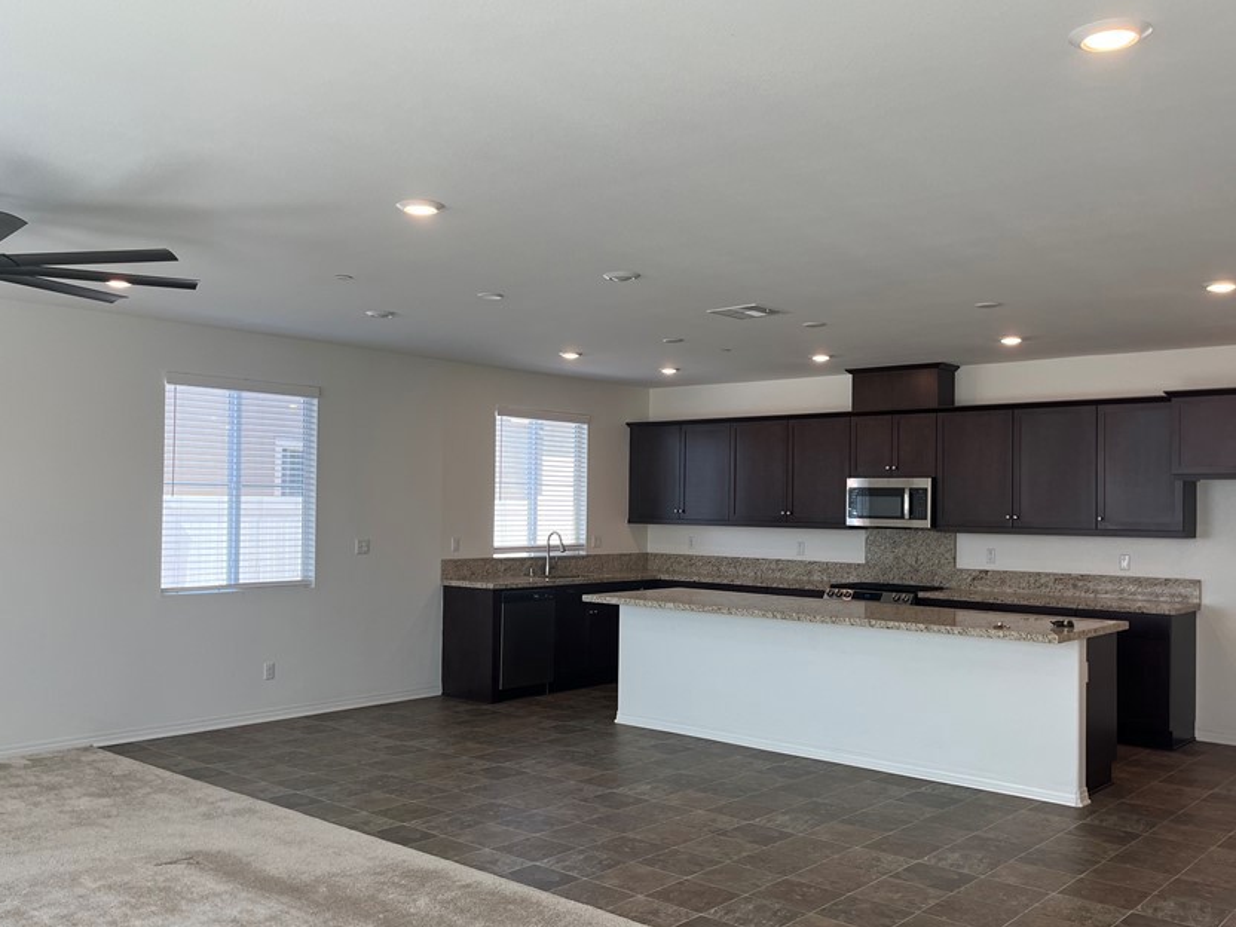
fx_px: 1143
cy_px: 499
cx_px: 618
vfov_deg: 44.1
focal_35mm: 32
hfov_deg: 56.8
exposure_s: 1/179
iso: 50
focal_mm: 5.1
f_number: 1.6
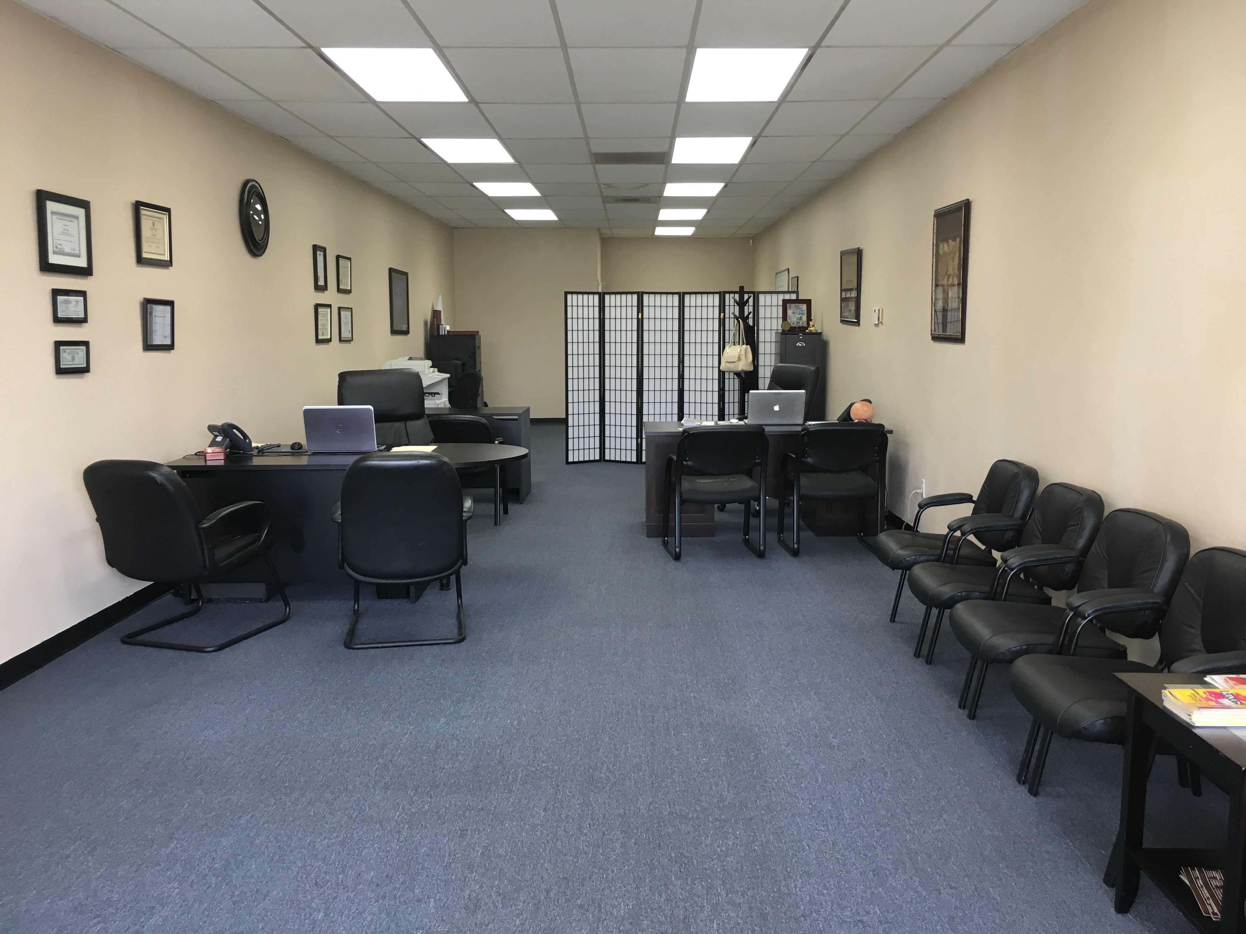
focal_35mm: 29
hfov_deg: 61.7
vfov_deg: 48.2
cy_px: 467
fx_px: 1044
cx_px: 623
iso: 25
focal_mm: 4.15
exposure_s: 1/30
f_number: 2.2
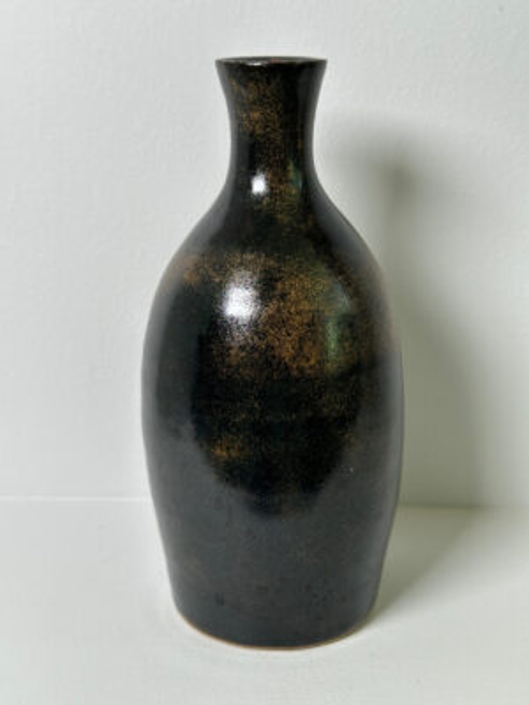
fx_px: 978
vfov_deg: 39.7
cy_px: 352
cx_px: 264
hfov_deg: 30.3
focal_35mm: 48
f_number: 1.78
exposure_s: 1/109
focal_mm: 6.86
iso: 80
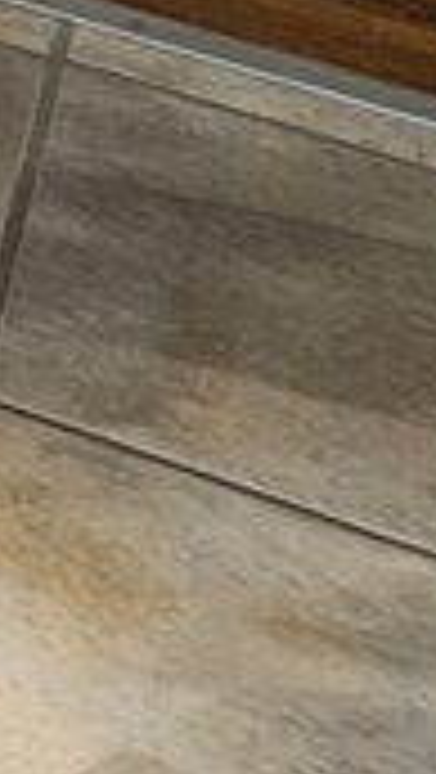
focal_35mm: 200
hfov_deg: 3.1
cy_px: -2261
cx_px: -3816
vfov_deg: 7.6
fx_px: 4103
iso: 500
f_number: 8
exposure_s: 1/2.5
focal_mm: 16
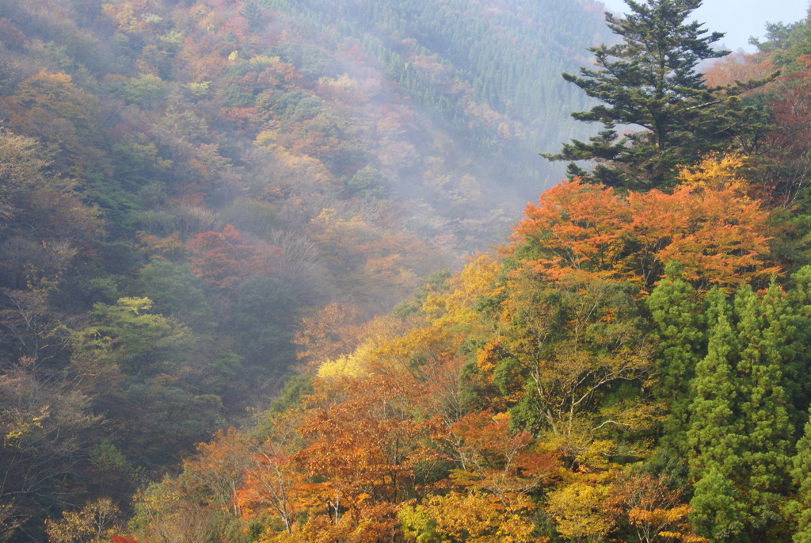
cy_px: 272
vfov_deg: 22.7
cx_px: 406
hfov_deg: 33.4
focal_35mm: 60
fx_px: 1353
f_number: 14
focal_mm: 40
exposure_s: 1/15
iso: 400
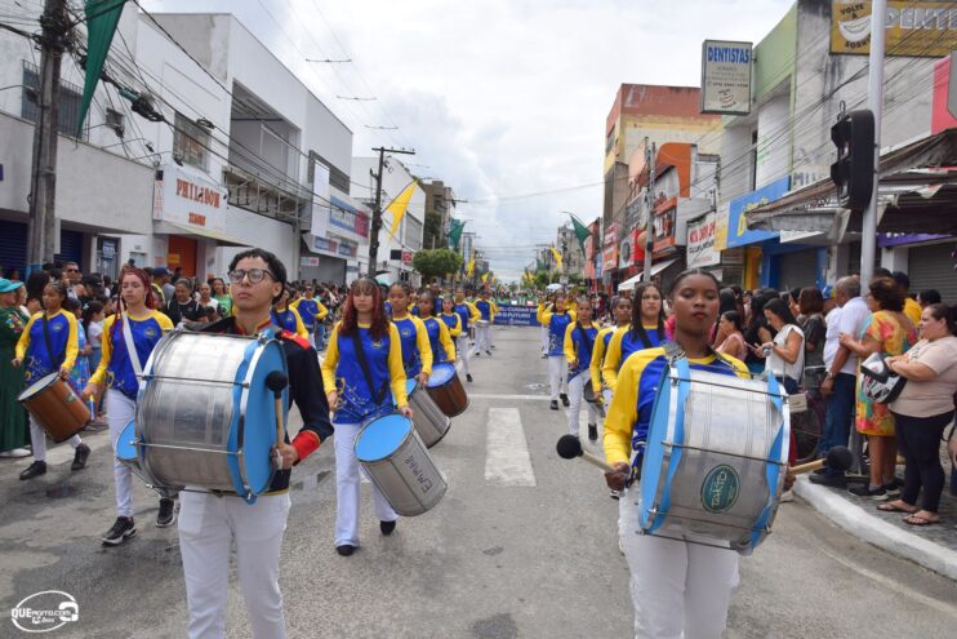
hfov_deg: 67.4
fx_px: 718
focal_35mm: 27
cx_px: 478
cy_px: 320
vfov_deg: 47.9
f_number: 11
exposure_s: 1/500
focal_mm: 18
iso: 200
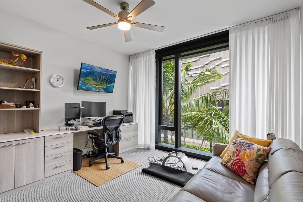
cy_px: 106
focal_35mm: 17
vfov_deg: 70.4
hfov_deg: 93.2
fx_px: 143
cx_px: 142
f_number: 7.1
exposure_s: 1/25
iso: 1250
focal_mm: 16
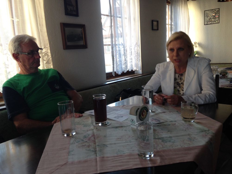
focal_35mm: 33
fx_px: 221
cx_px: 116
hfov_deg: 55.4
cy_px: 87
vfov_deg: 42.9
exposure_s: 1/24
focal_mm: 4.12
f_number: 2.4
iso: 50
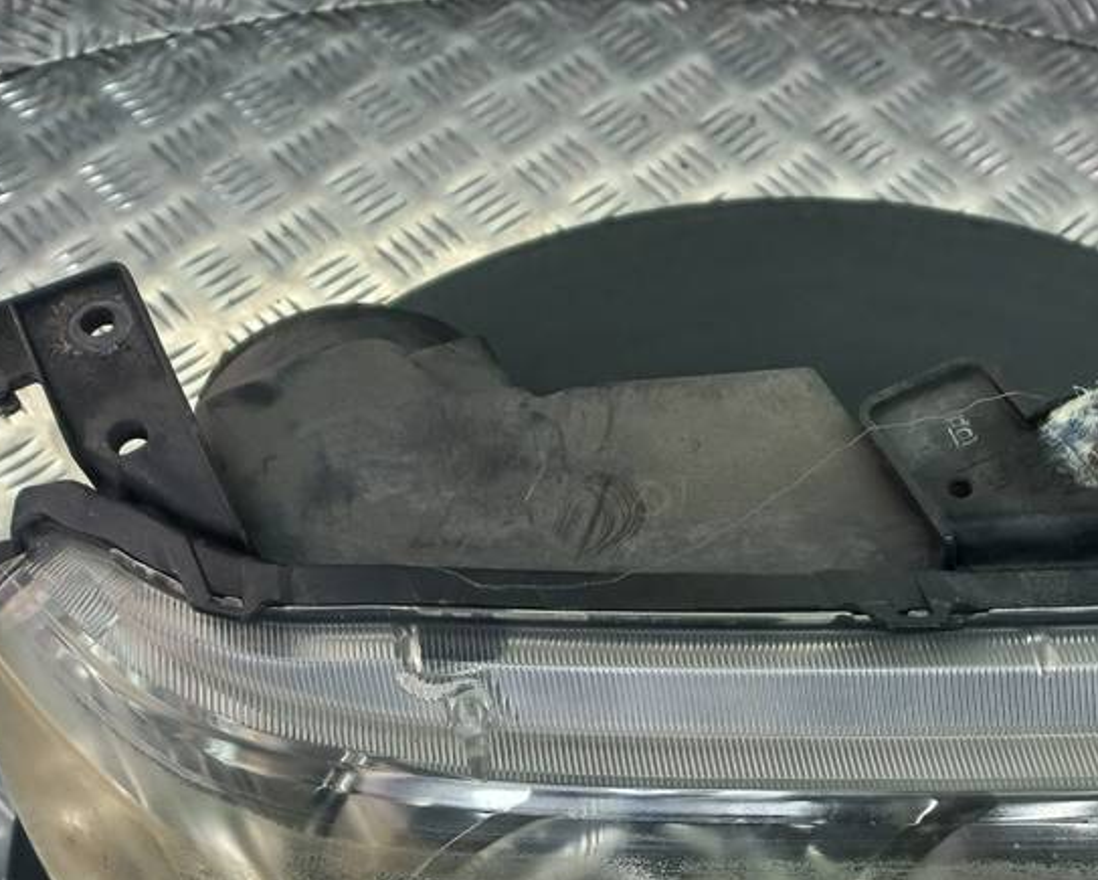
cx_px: 714
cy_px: 742
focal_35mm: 46
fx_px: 1496
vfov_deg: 31.6
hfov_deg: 39.9
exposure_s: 1/50
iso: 40
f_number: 1.8
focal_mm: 4.6
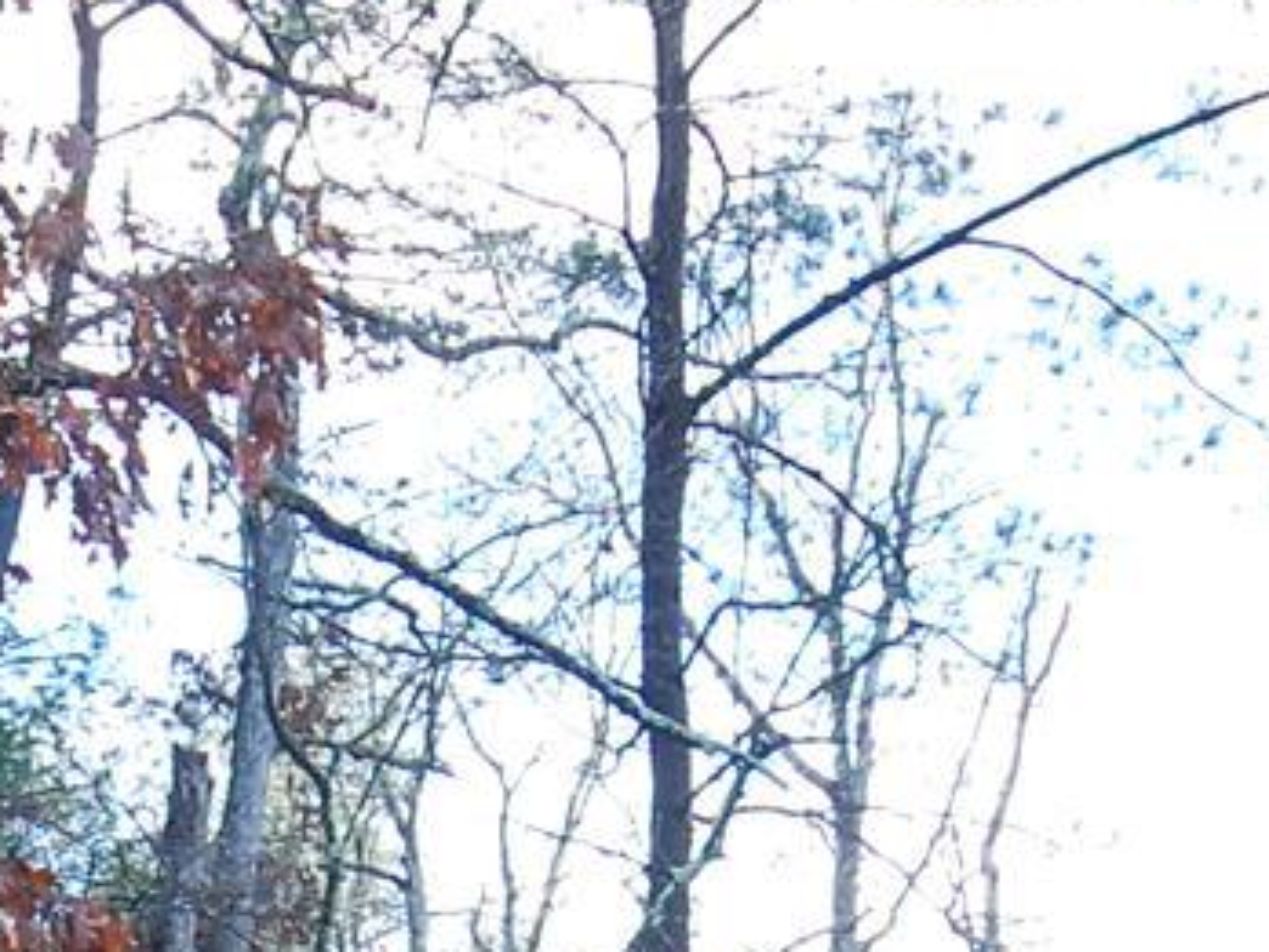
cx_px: 91
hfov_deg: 14.3
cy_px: 2097
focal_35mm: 136
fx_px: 4986
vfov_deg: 9.9
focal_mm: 16
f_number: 5.6
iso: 200
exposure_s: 1/60
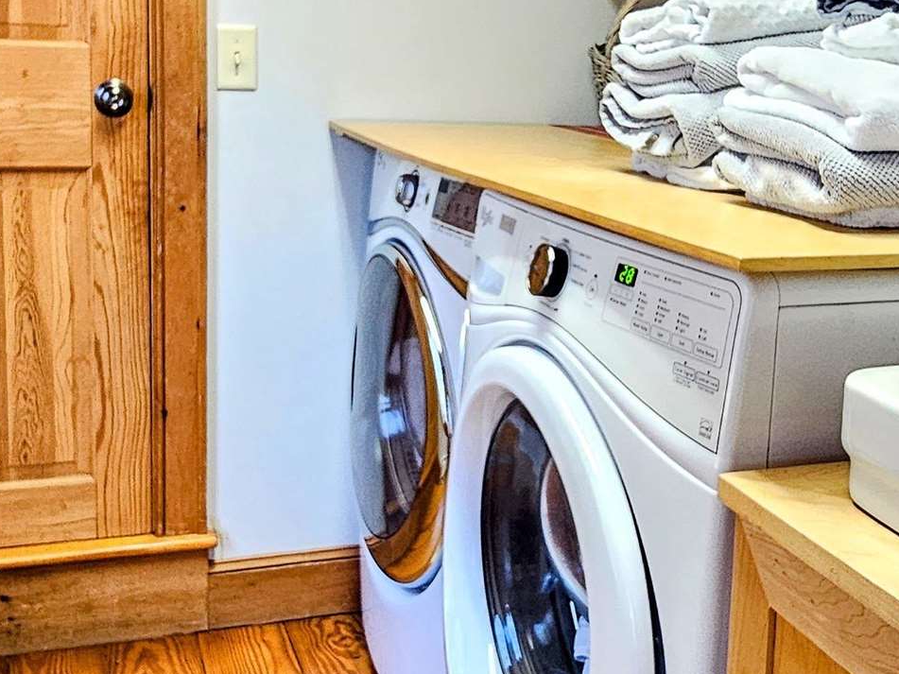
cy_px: 195
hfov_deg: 44.8
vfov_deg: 33.8
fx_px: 1091
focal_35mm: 42
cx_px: 486
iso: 250
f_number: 2.2
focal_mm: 2.2
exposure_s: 1/60
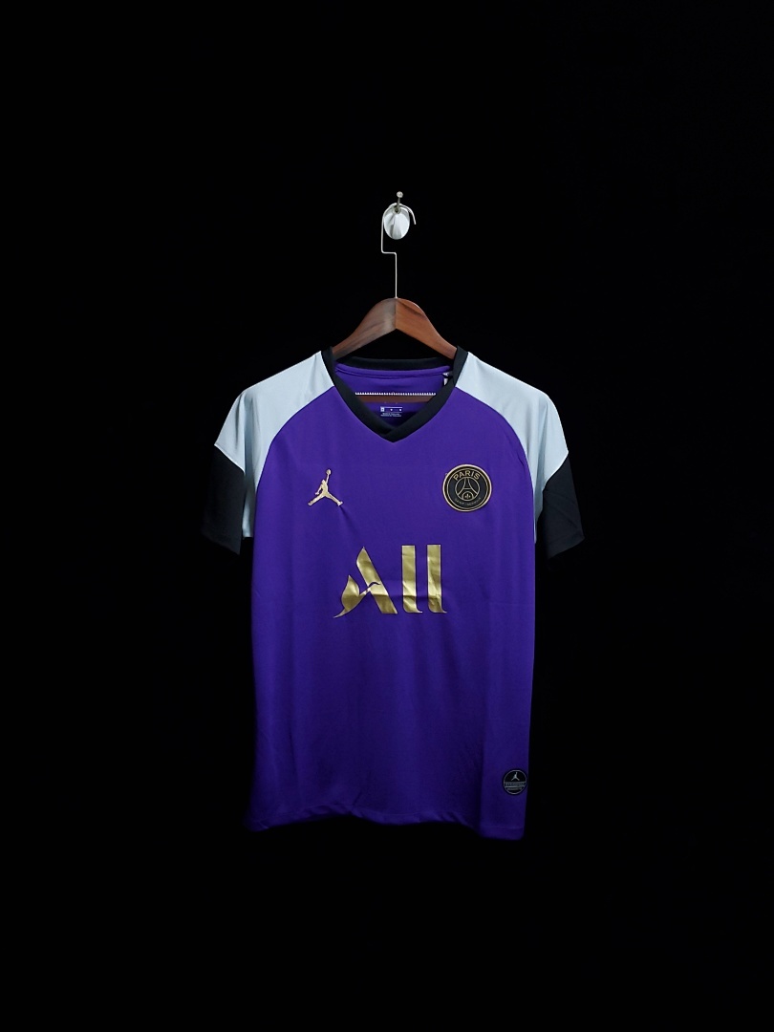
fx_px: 775
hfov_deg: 53.1
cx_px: 387
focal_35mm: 26
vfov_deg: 67.3
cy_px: 516
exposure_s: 1/15
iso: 200
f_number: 1.5
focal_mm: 4.3
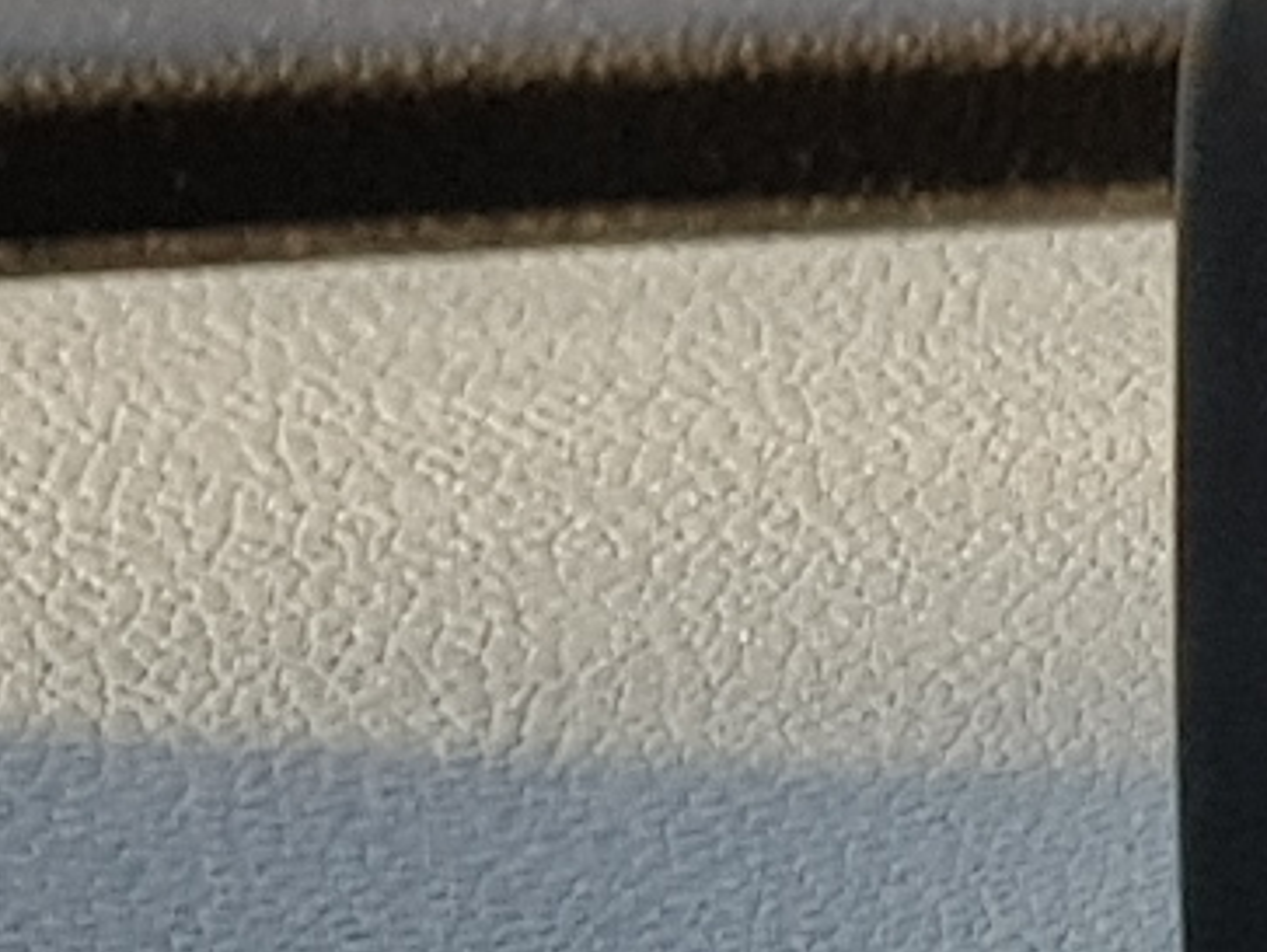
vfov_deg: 7.1
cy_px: 1653
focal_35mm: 206
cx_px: 3623
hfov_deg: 8.3
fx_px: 7547
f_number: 1.7
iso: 40
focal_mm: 4.2
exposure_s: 1/125
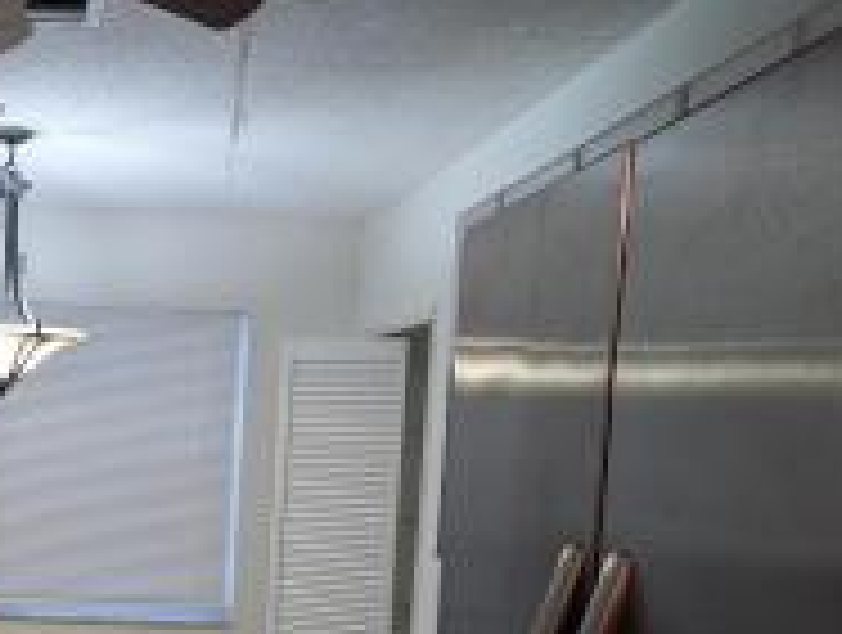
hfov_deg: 34.6
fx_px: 1243
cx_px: 36
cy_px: 594
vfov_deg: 27.4
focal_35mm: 51
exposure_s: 1/24
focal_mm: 6.9
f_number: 1.68
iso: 52
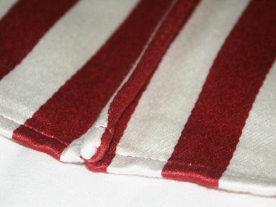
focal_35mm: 200
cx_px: 138
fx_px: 1595
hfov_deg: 9.9
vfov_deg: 7.4
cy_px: 104
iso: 64
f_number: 3.5
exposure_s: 1/200
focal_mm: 50.69
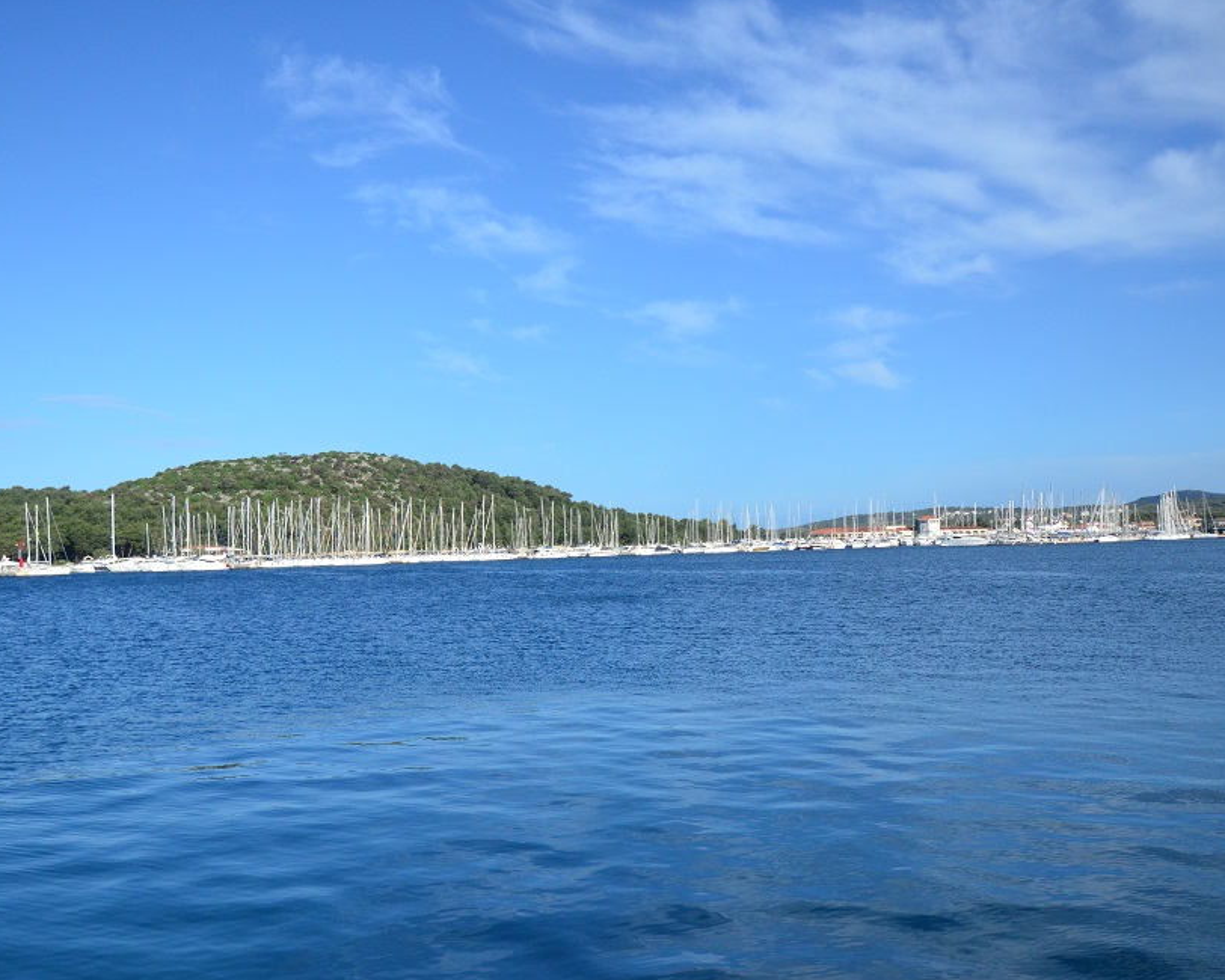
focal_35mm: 38
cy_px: 492
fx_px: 1378
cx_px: 591
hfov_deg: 47.9
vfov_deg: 39.2
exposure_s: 1/8000
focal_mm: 22
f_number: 4.5
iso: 800
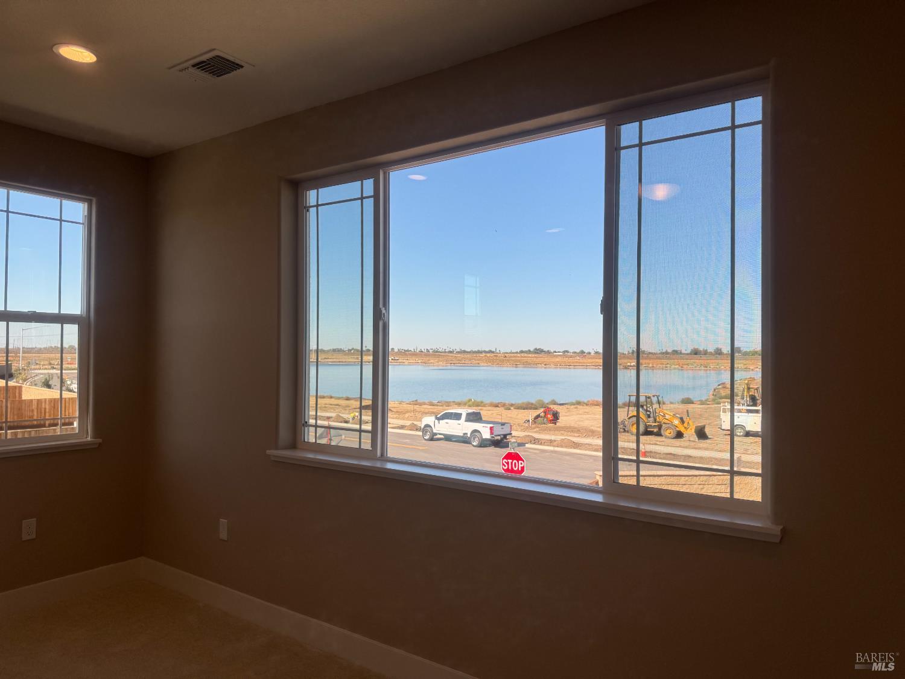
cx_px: 452
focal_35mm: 24
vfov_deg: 56.8
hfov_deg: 71.6
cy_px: 340
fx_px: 627
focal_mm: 6.76
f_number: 1.78
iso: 80
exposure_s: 1/1869
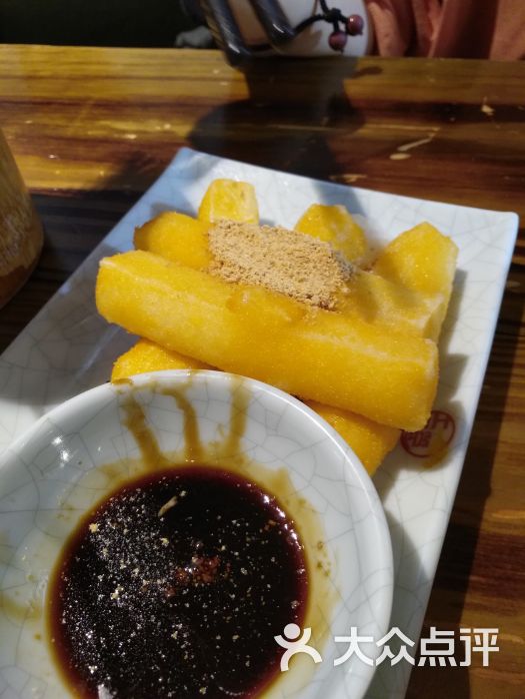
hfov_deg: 51.4
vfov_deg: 65.3
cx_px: 262
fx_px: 546
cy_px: 350
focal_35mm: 27
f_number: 2
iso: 320
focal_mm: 3.66
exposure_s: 1/30
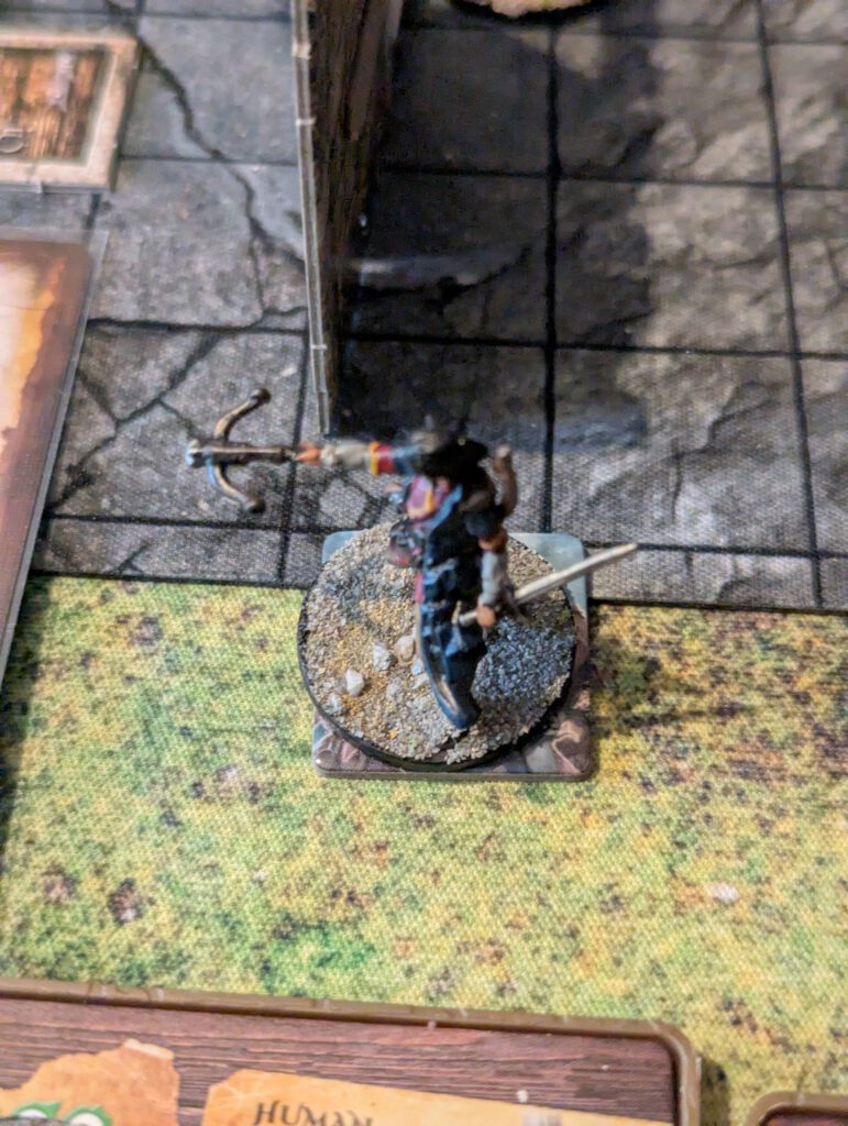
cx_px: 424
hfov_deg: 30.3
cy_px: 563
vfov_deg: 39.6
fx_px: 1564
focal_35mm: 48
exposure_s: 1/36.5
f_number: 1.85
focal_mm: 6.81
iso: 1777
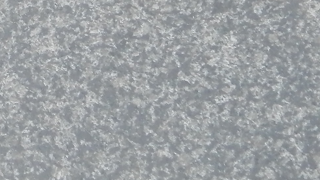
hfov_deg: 6.1
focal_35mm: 351
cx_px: -61
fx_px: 2978
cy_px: -377
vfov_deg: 3.4
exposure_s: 1/125
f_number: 4
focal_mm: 12.2
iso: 200
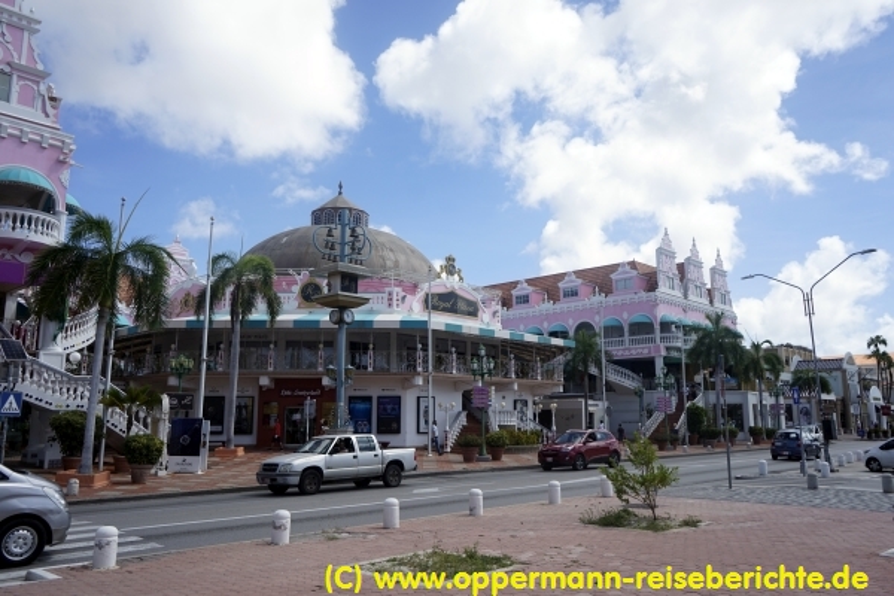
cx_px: 447
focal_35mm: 28
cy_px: 298
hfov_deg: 65.5
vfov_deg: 46.4
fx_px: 695
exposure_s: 1/1000
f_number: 4.5
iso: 100
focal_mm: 28
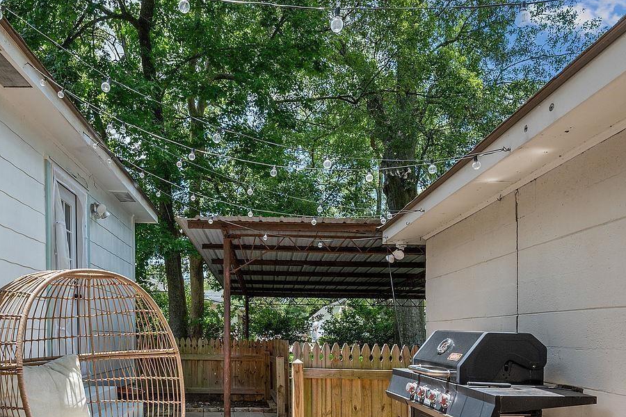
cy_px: 326
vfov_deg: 47.5
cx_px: 230
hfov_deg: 68.5
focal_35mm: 26
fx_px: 449
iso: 200
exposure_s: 1/250
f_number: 10
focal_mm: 15.5
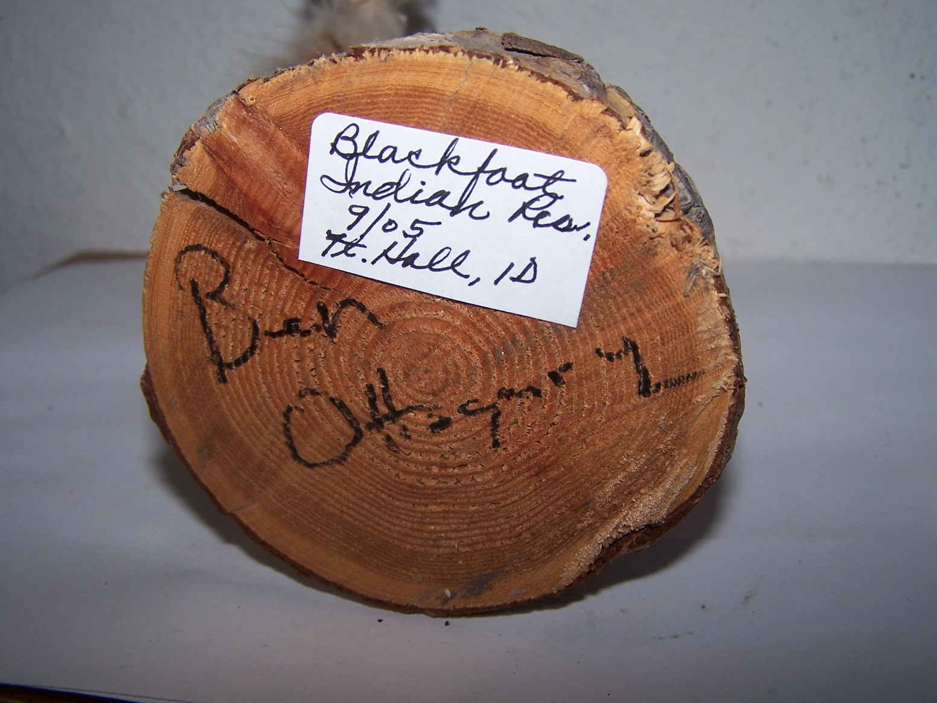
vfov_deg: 37.7
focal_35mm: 38
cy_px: 352
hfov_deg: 49.0
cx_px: 468
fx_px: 1029
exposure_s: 1/60
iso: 80
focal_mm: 6.3
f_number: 2.8
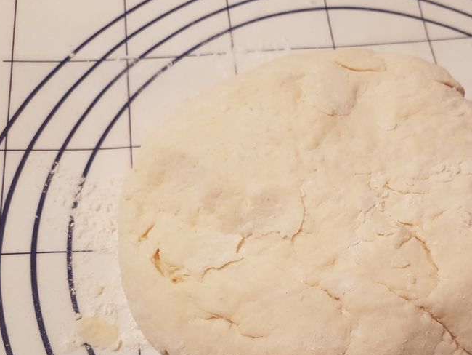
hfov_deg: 45.2
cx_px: 353
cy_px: 247
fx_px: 546
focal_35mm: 40
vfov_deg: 35.5
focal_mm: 4.2
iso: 200
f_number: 1.7
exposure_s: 1/14
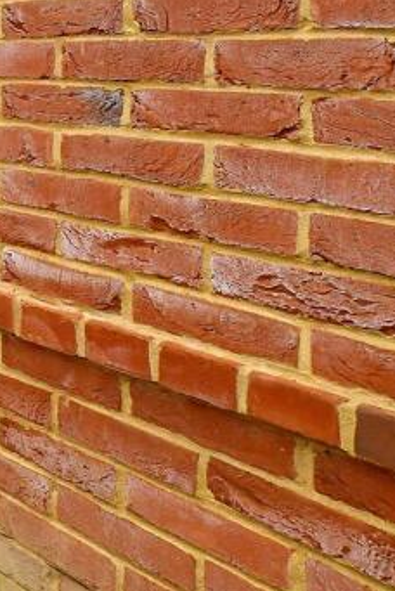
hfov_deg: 17.4
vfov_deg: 40.3
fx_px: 739
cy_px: 58
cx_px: -452
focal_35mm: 45
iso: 400
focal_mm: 10
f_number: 8
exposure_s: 1/250
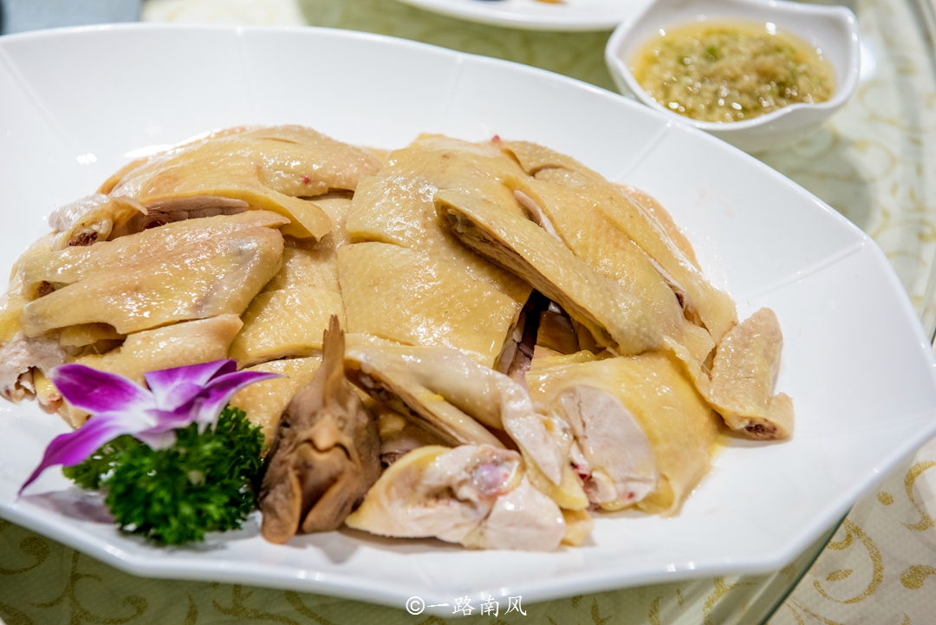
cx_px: 468
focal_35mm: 70
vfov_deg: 19.5
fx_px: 1821
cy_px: 312
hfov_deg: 28.8
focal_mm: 70
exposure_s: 1/100
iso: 1000
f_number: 5.6
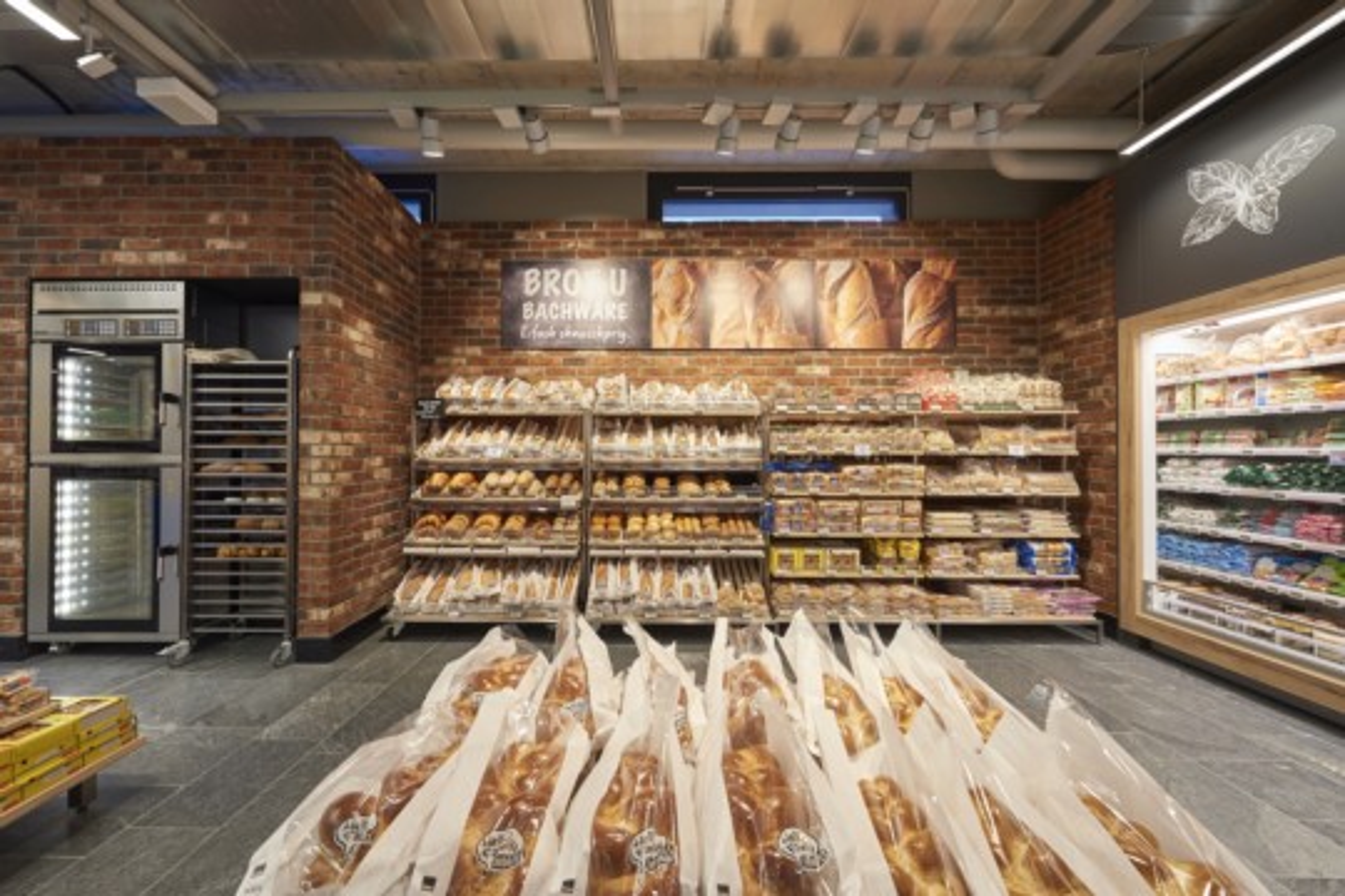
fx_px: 523
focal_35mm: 14
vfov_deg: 81.2
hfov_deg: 104.3
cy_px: 448
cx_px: 672
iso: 400
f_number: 9
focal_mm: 14
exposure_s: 1/6
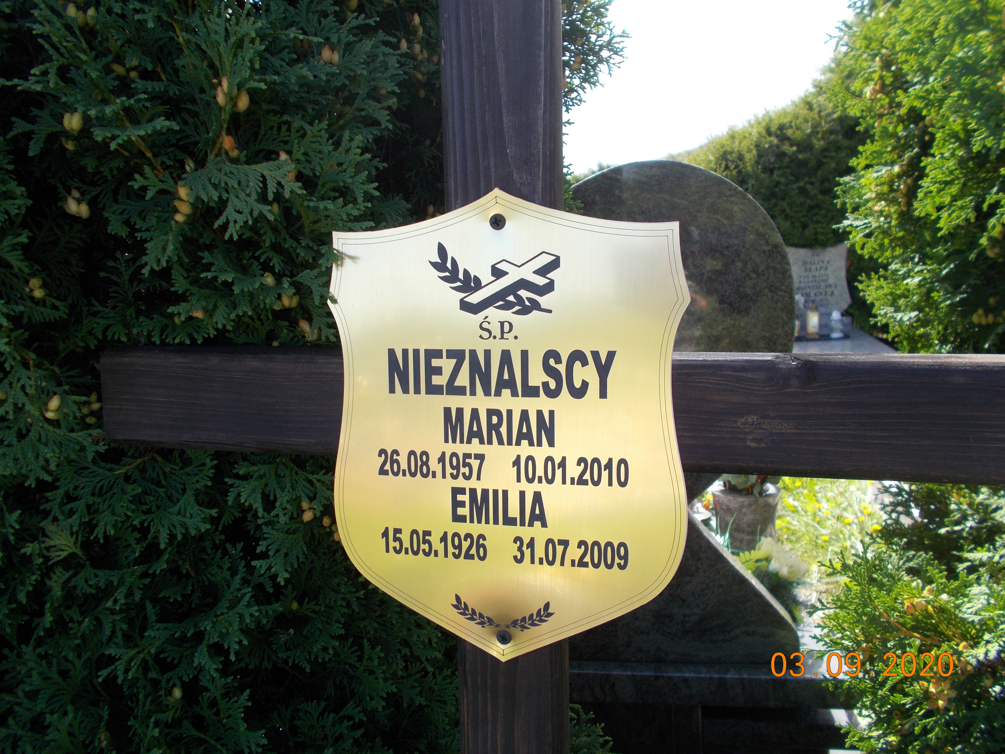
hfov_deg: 67.3
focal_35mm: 26
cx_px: 502
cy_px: 377
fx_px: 755
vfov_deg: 53.1
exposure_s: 1/250
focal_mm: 4.6
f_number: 3.2
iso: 80
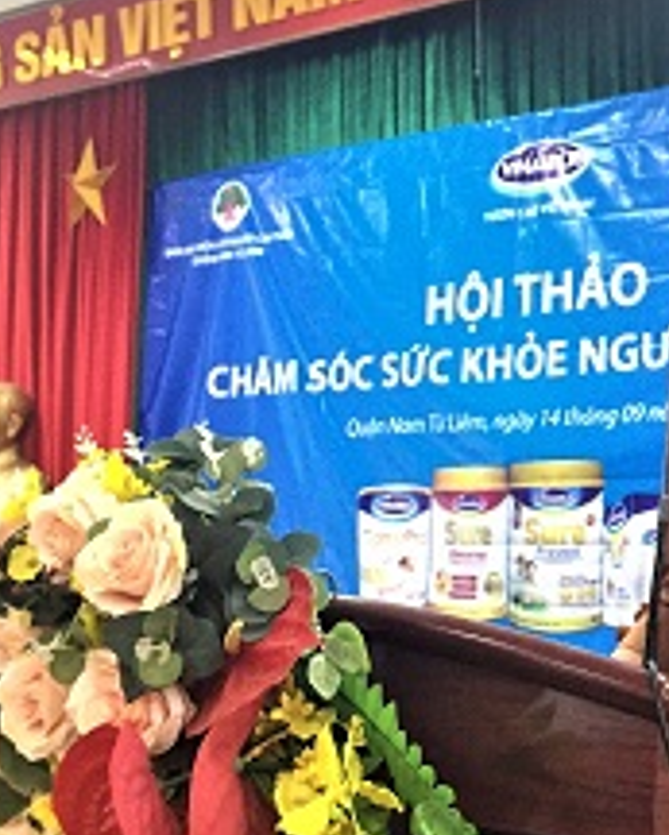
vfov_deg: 31.9
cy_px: 389
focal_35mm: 59
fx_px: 1459
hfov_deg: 25.6
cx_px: 491
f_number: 2.2
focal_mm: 4.15
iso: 250
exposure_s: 1/25
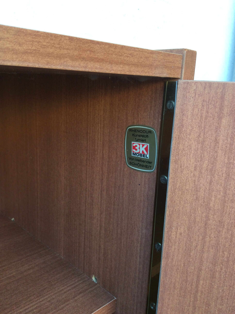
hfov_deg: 44.1
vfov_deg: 56.9
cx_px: 118
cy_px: 157
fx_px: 290
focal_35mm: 32
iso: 40
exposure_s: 1/50
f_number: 2.4
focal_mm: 3.3
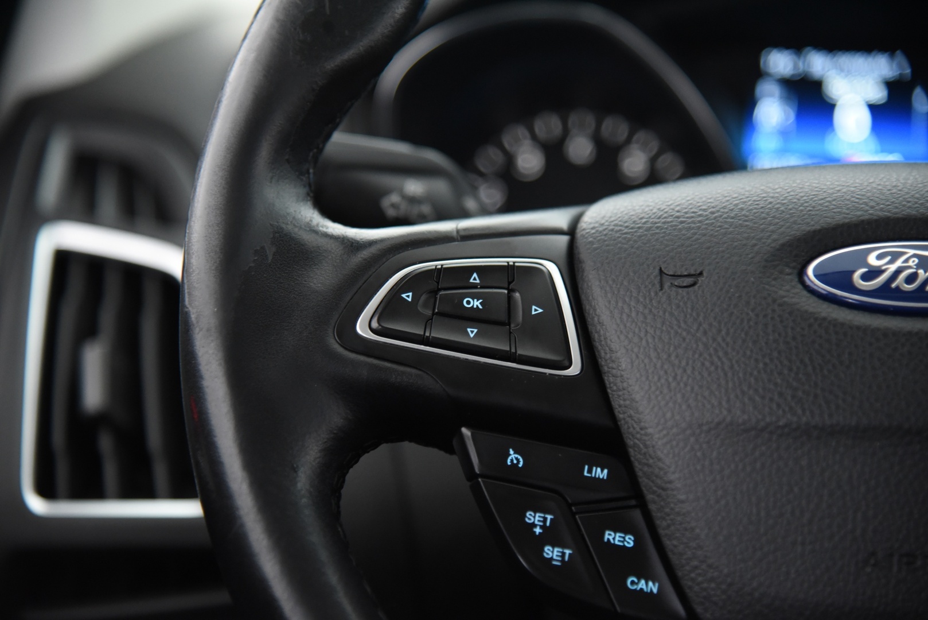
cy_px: 310
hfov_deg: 19.4
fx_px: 2707
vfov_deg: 13.1
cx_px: 464
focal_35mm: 105
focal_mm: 105
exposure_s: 1/25
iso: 4000
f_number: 4
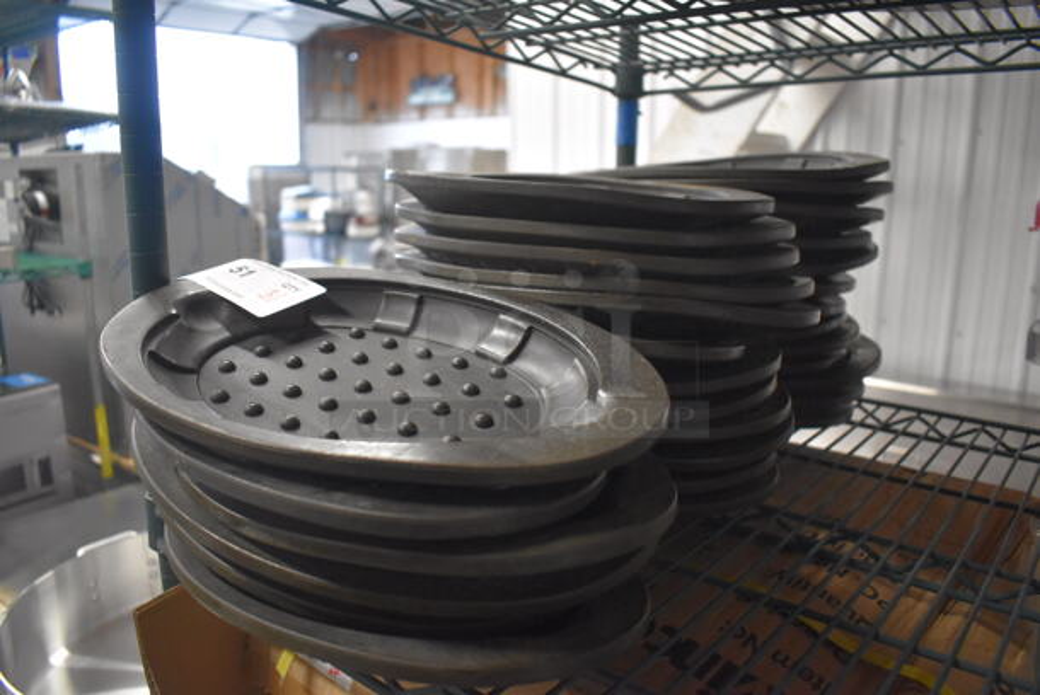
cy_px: 348
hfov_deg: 67.3
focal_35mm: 27
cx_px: 520
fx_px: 781
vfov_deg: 48.0
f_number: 3.5
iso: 3200
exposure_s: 1/125
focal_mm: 18
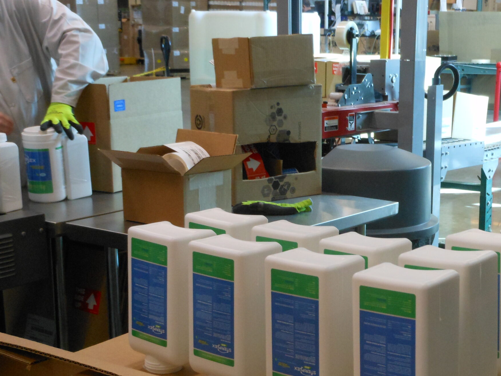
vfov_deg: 22.1
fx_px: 955
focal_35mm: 66
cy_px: 263
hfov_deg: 29.1
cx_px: 344
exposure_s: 1/30
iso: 320
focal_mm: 8.1
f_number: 4.6
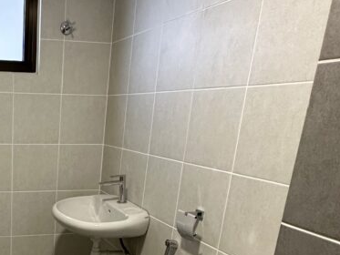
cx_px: 22
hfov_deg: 51.4
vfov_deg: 43.0
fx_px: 295
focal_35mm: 30
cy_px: 228
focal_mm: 2.22
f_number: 2.2
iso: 250
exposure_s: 1/99
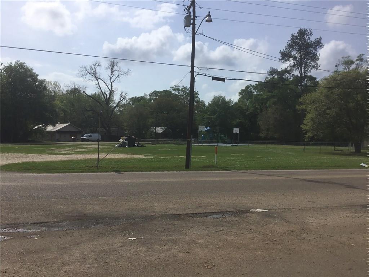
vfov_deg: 45.4
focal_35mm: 31
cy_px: 138
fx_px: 330
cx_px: 184
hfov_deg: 58.4
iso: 25
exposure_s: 1/4082
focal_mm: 3.3
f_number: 2.4
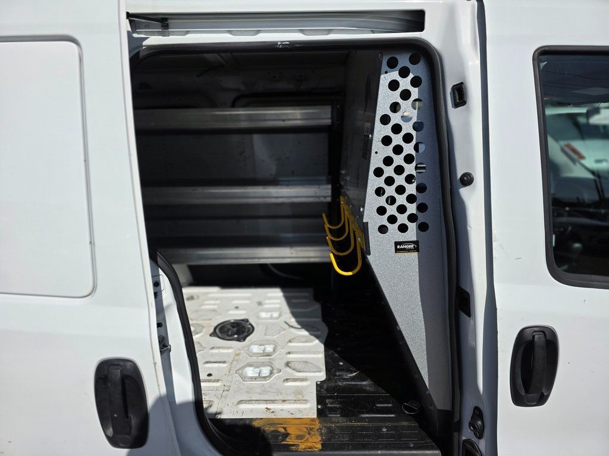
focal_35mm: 23
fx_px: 405
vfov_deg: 58.9
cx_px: 304
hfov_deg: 73.9
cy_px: 228
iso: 50
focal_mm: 6.3
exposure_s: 1/7944
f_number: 1.7
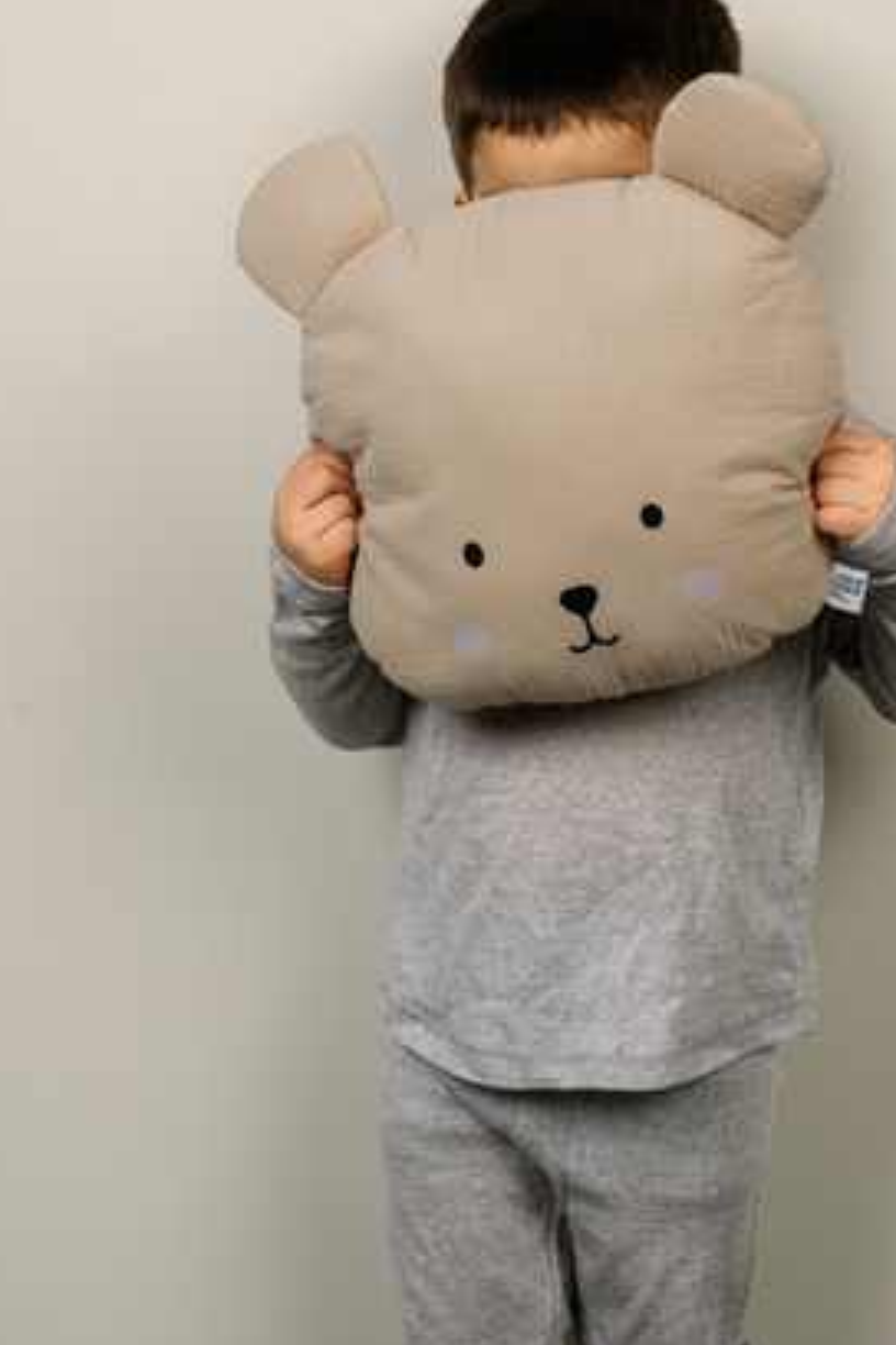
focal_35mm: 86
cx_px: 588
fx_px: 3210
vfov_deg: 23.4
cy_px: 349
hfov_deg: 15.9
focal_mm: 54
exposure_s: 1/200
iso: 50
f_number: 9
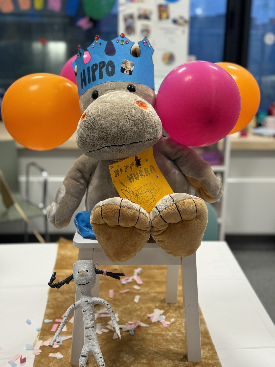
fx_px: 508
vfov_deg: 39.7
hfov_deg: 30.3
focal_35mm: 48
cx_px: 138
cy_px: 184
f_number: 1.78
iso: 64
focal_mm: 6.86
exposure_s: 1/50
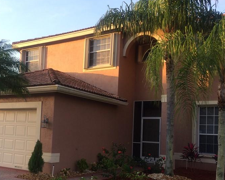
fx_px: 286
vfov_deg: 34.7
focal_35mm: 43
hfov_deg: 42.6
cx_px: 86
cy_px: 113
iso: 32
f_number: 2.2
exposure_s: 1/240
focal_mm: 4.15
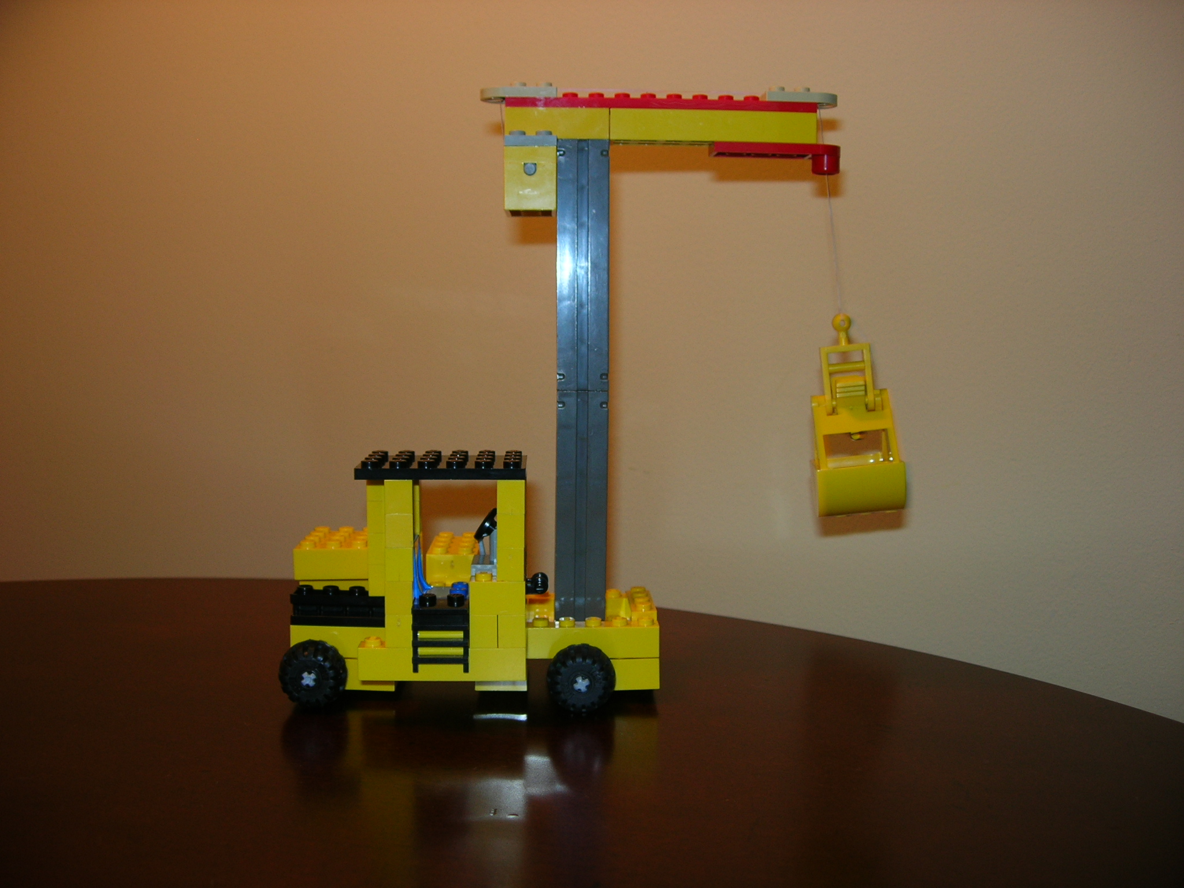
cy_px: 444
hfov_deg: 49.0
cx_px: 592
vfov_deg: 37.7
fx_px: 1300
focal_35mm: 38
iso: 64
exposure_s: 1/60.1
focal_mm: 7.8
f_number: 2.8
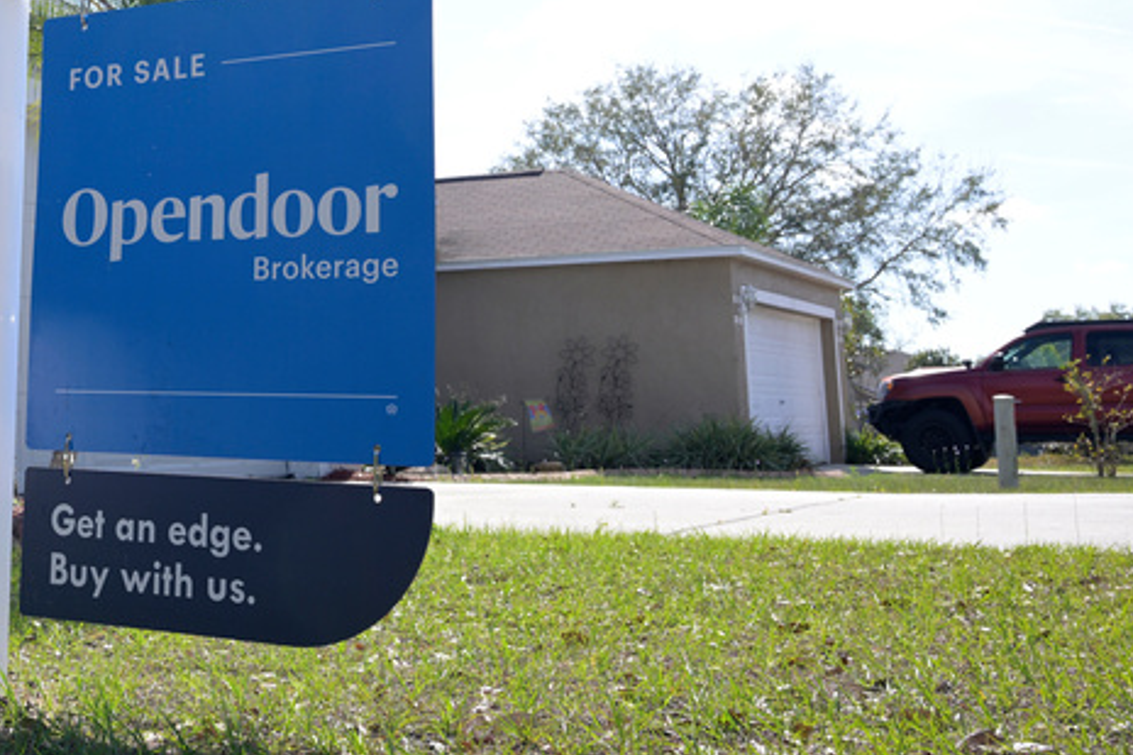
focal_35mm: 53
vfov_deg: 24.8
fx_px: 1667
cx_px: 151
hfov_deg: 35.7
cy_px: 82
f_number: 8
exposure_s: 1/160
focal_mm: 24
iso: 90
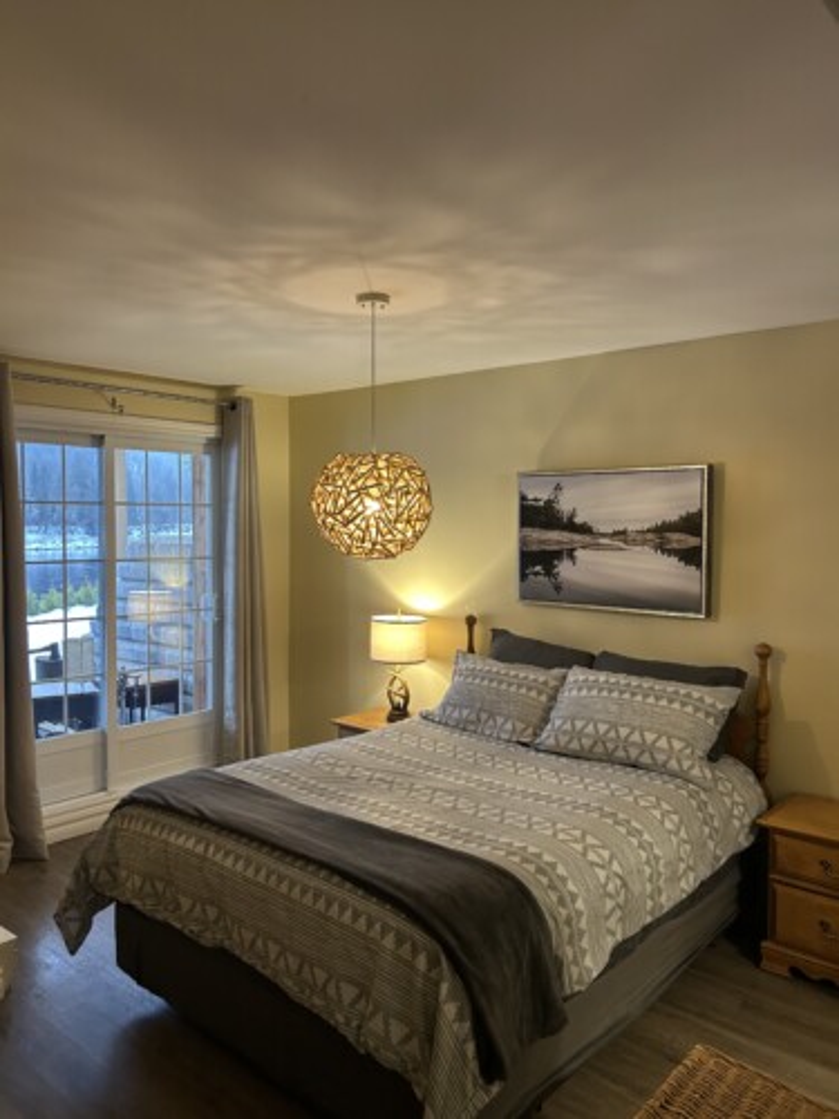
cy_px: 560
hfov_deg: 53.1
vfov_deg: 67.3
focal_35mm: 26
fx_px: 840
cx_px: 420
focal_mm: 5.7
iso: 250
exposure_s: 1/60
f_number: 1.5
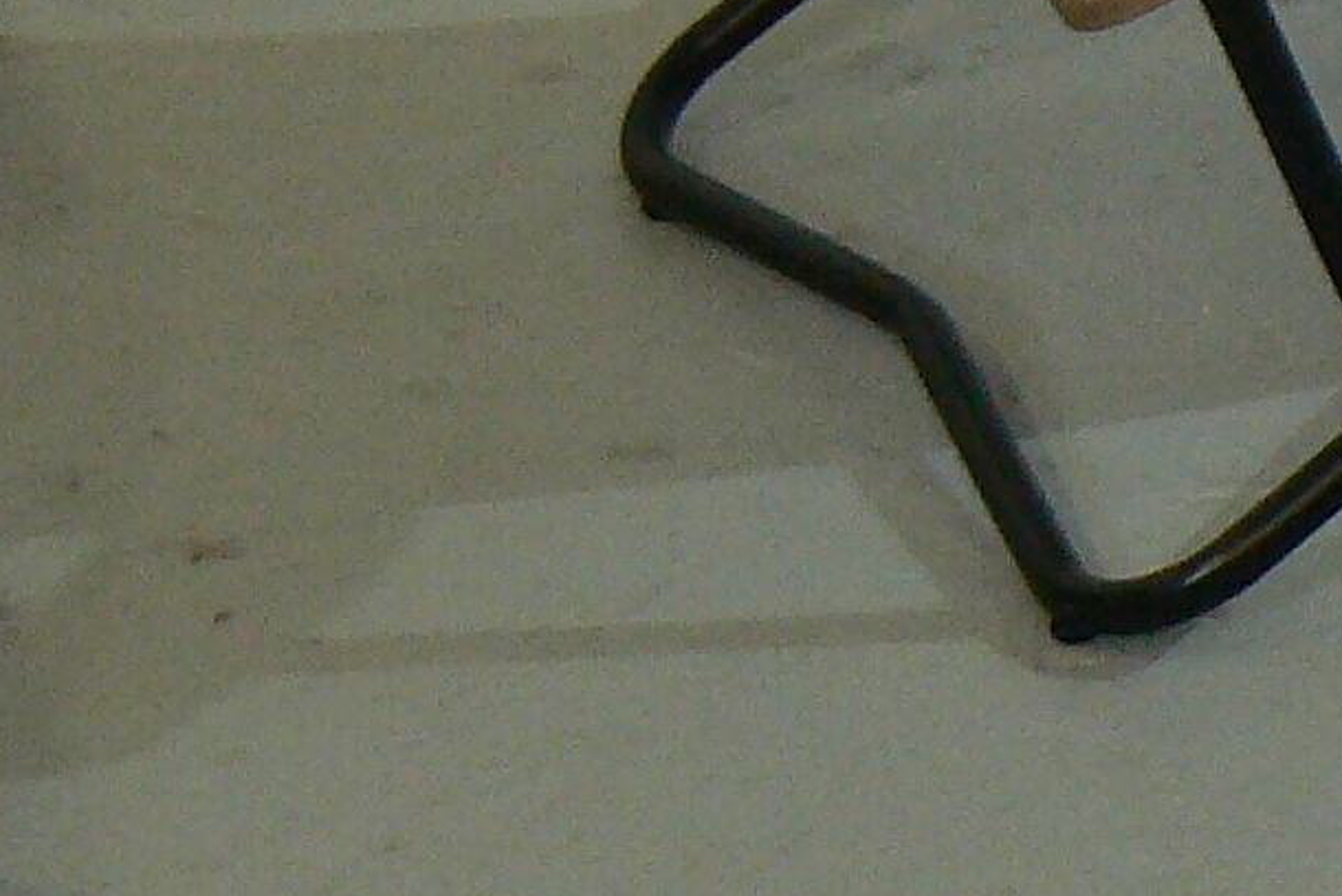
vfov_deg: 6.1
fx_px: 8203
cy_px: -896
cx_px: 2130
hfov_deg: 9.1
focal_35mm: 220
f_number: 2.8
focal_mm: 7.6
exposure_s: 1/30
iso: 160
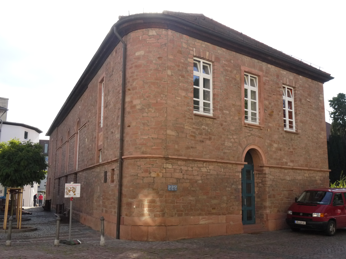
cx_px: 173
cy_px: 130
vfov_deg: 36.0
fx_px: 400
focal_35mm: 40
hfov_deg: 46.8
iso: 800
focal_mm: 20
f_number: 10
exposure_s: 1/640
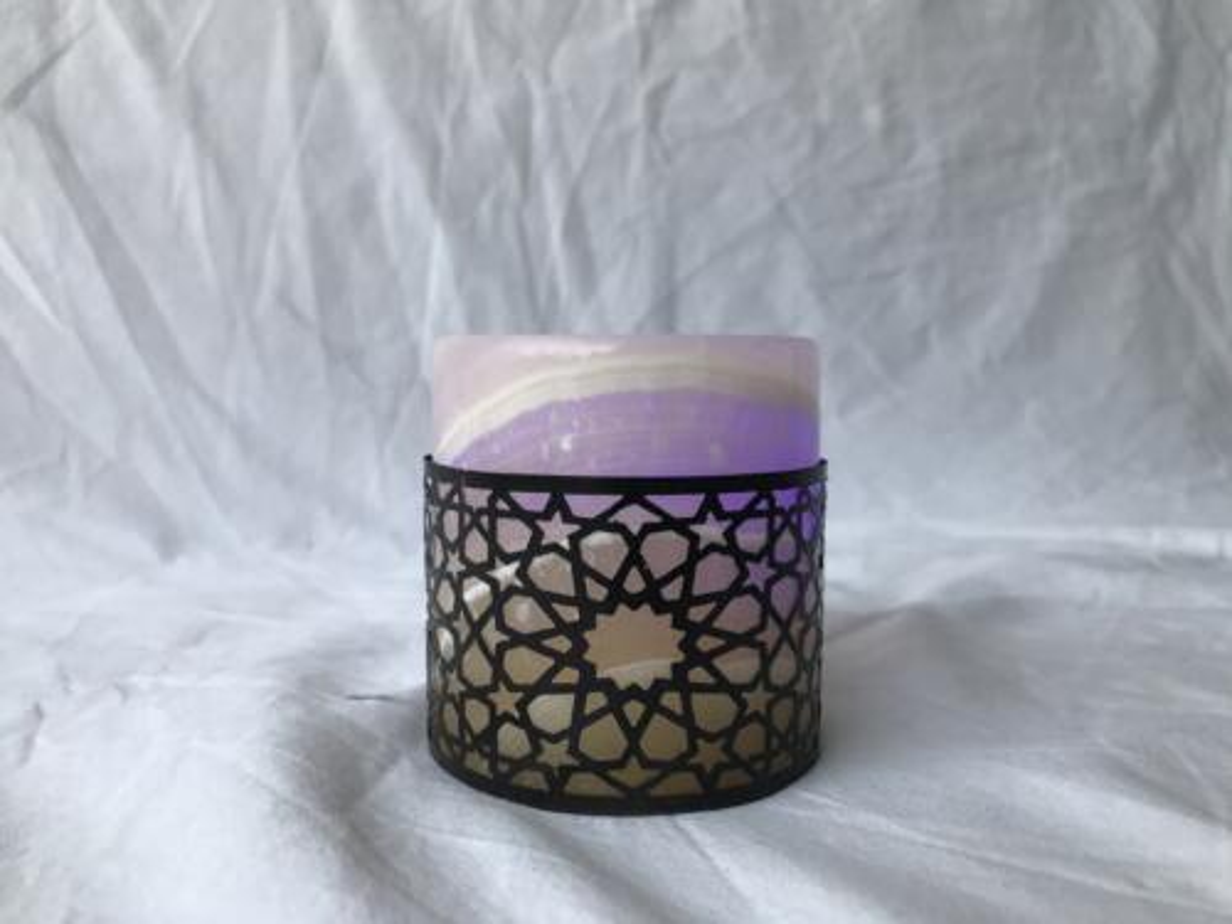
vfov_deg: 49.7
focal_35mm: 28
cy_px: 462
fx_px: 997
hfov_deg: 63.4
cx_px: 616
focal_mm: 3.99
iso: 40
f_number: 1.8
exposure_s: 1/33
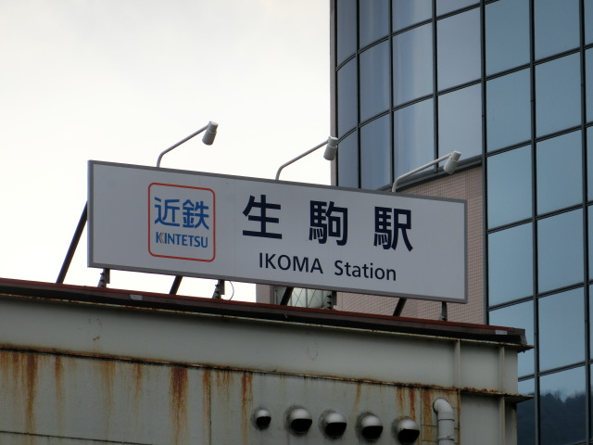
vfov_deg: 4.4
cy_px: 222
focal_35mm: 340
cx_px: 296
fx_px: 5824
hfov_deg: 5.8
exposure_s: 1/400
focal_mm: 60.7
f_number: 5.7
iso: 80
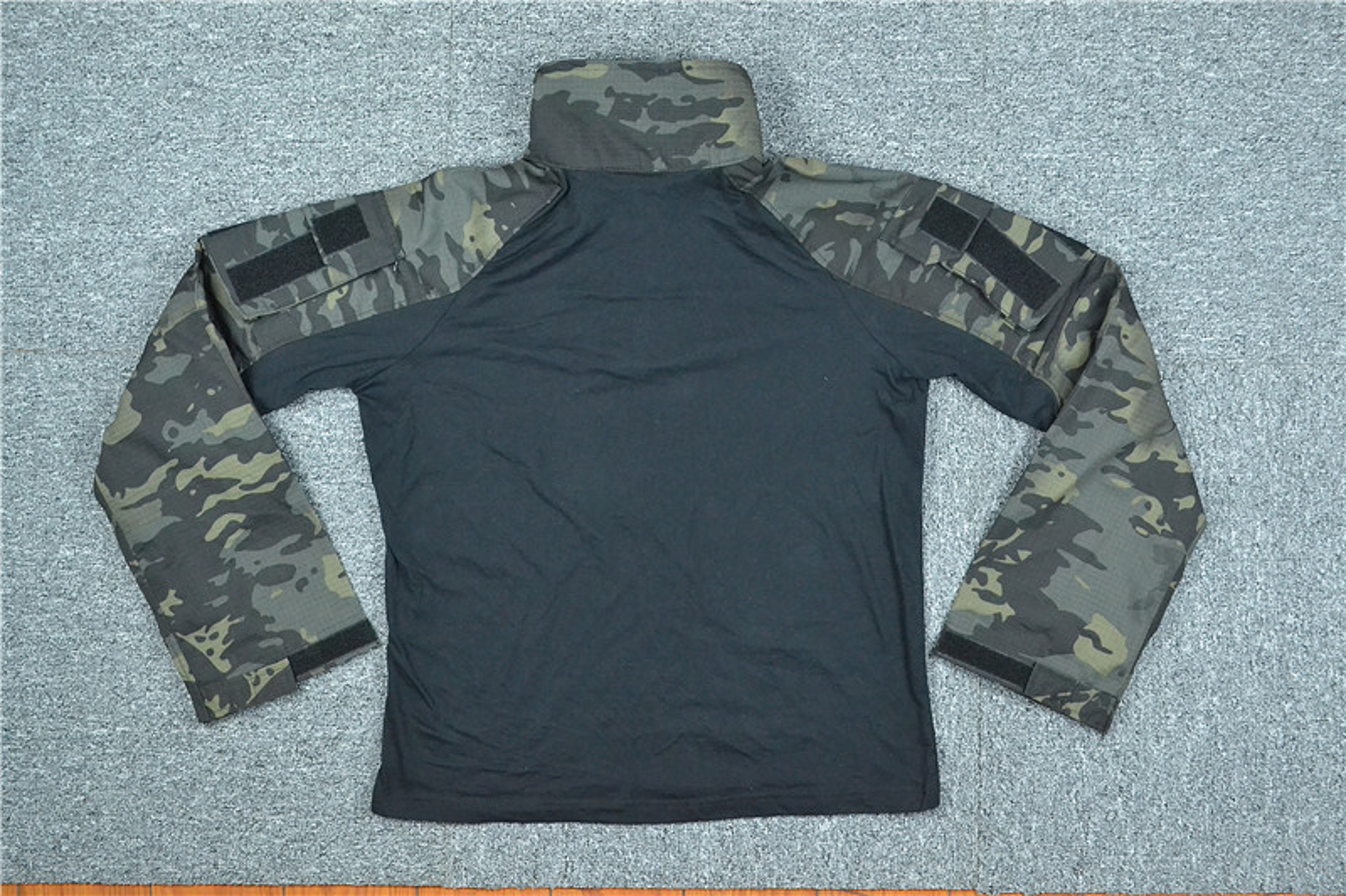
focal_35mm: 45
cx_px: 673
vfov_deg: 29.9
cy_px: 448
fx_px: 1682
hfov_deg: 43.6
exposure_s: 1/60
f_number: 8
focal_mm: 30
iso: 3200
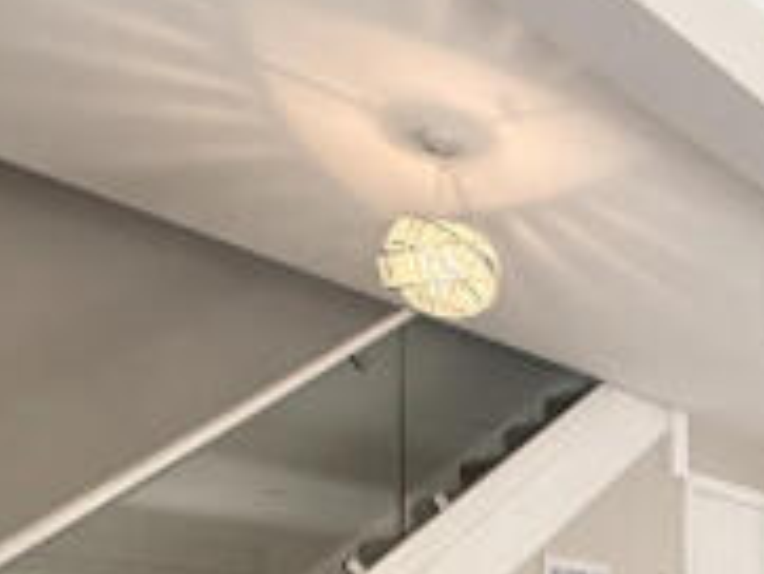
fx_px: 994
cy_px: 728
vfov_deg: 27.4
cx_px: 876
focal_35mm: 45
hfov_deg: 35.0
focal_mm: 2.22
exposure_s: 1/100
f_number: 2.2
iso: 80
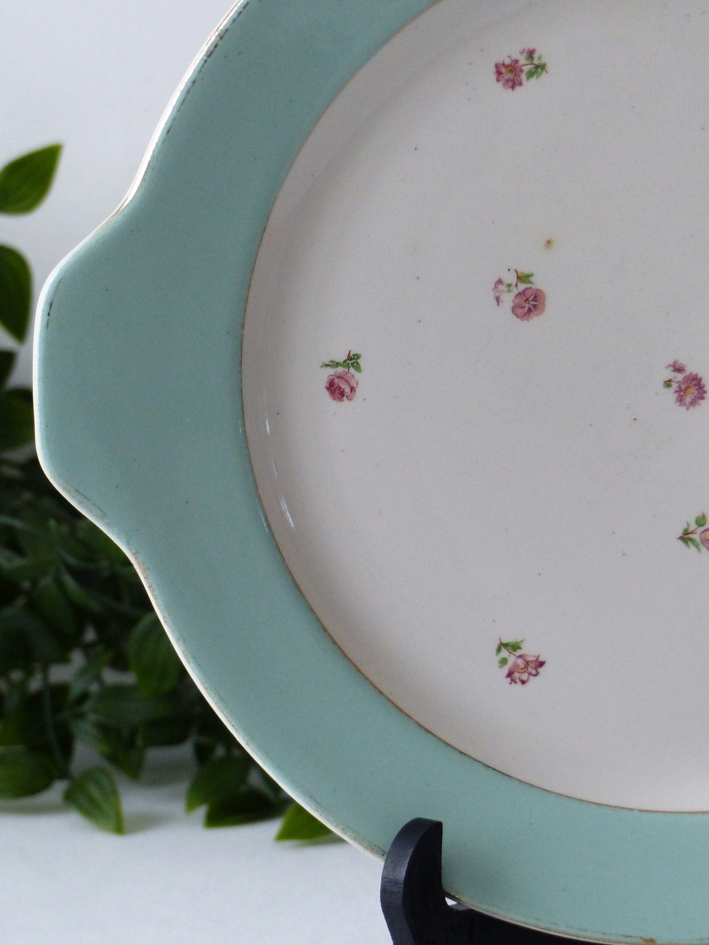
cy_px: 472
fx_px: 5189
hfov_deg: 7.8
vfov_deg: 10.4
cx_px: 354
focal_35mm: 190
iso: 400
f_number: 2.8
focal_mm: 31.1
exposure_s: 1/30
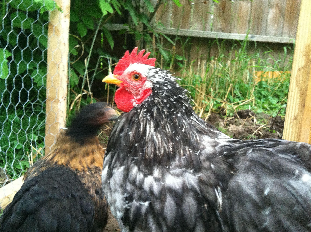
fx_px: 314
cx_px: 156
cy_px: 116
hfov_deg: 52.7
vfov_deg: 40.6
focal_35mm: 35
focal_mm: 3.85
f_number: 2.8
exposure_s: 1/15
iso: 250
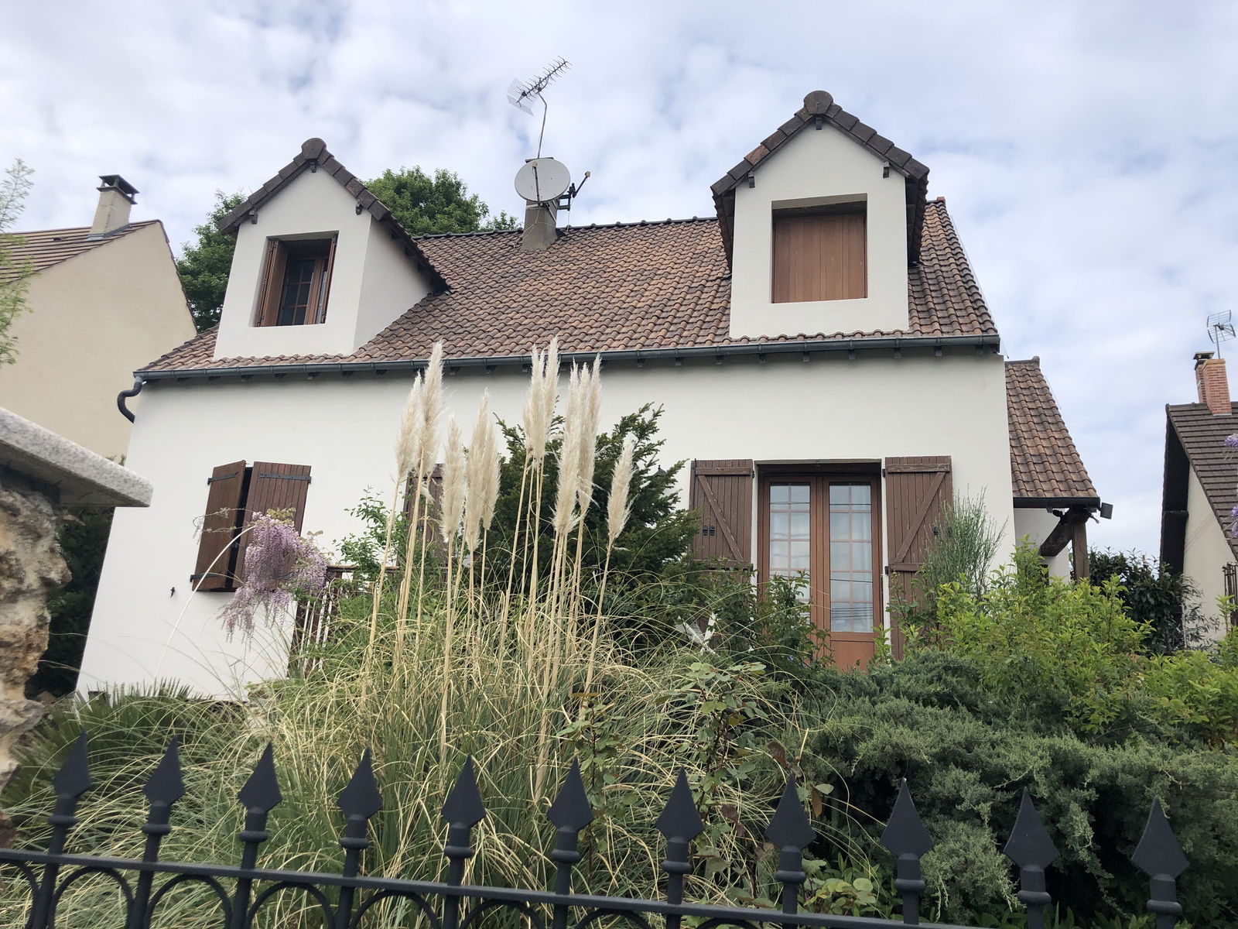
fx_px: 1001
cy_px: 464
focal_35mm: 28
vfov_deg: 49.7
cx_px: 619
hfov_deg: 63.4
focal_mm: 3.99
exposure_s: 1/1656
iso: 20
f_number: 1.8
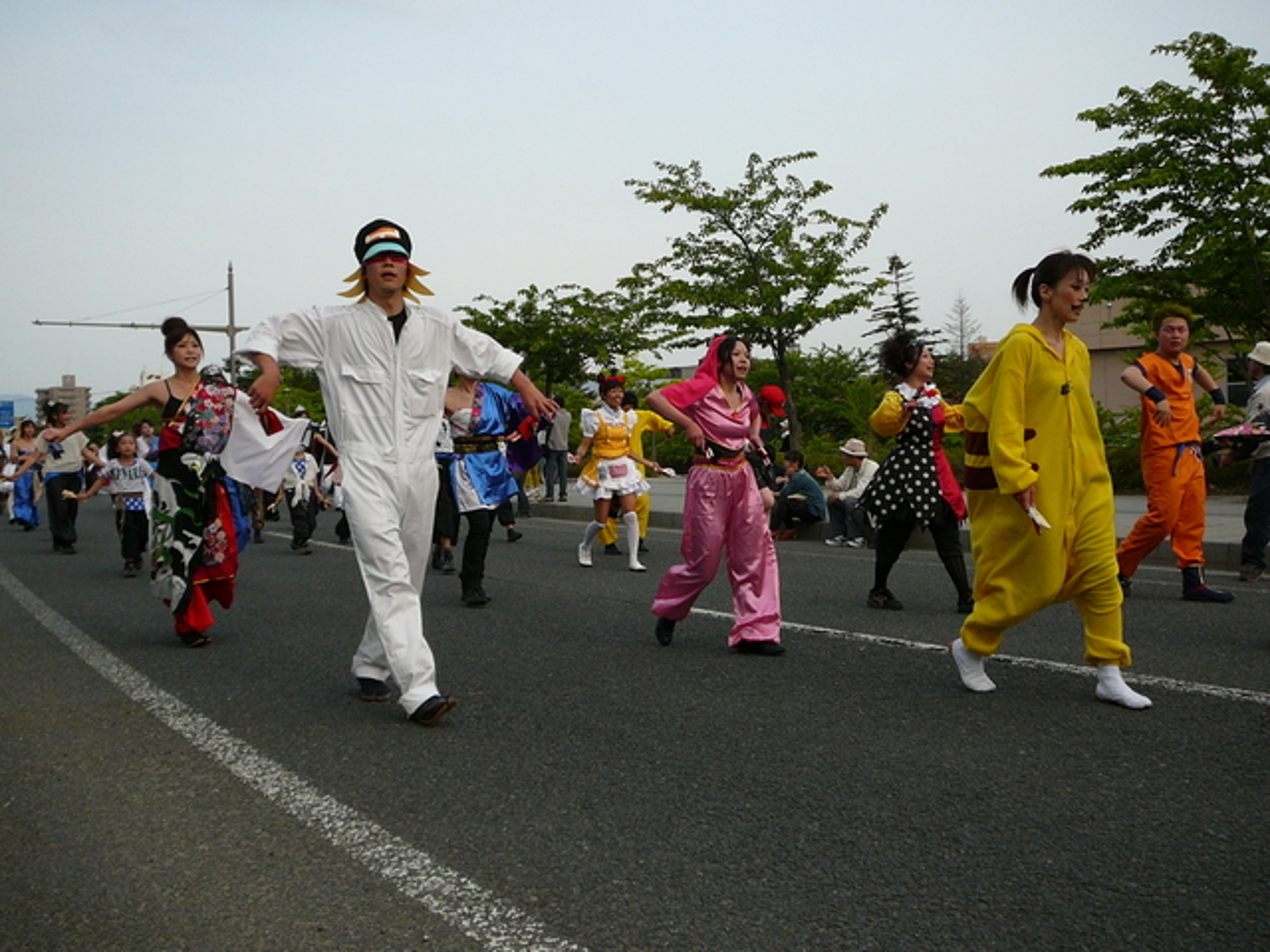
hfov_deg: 52.6
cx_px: 635
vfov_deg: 40.7
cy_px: 476
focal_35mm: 35
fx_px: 1284
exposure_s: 1/500
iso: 100
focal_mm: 5.2
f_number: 2.8
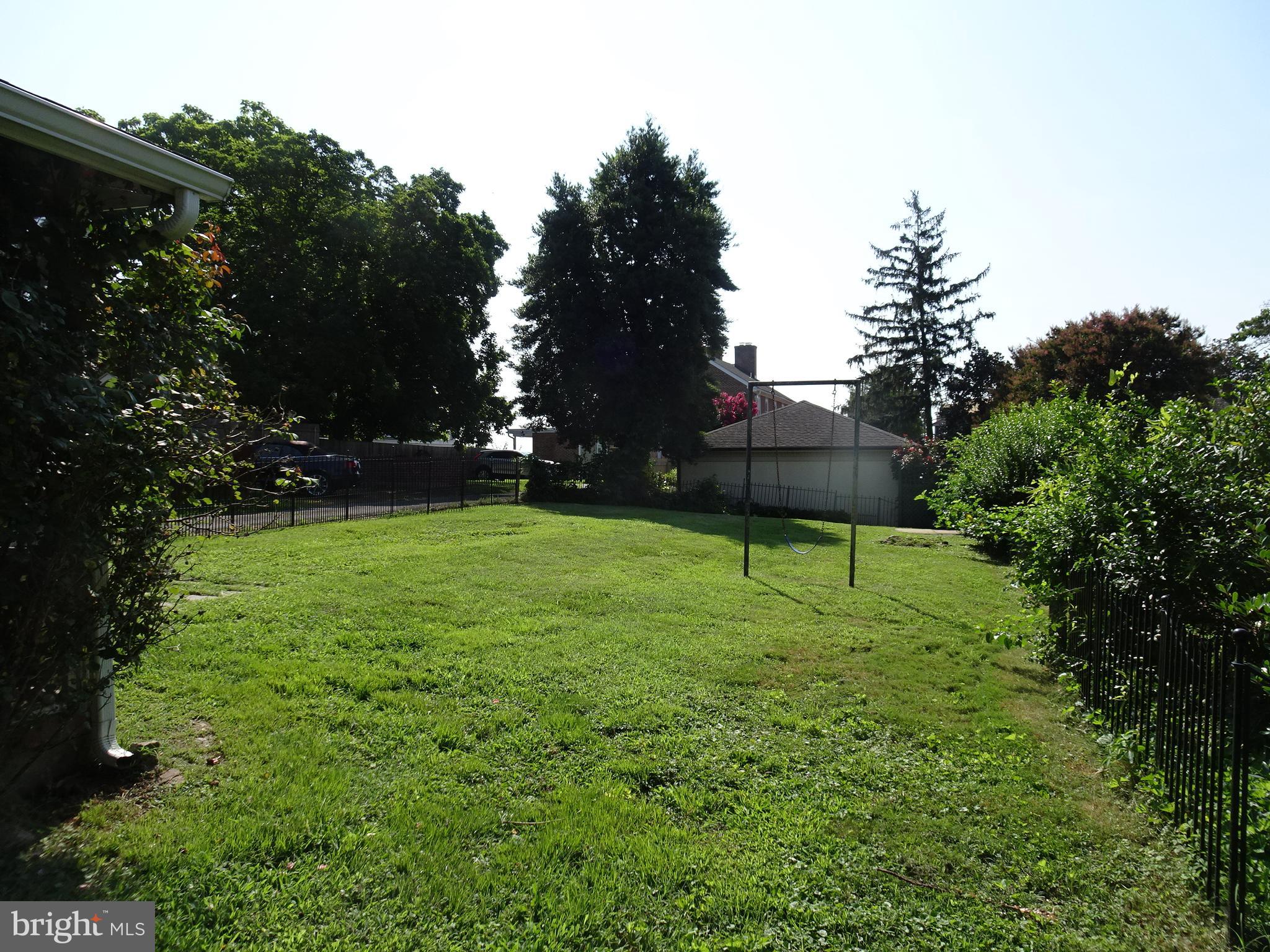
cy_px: 476
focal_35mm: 24
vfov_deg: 56.8
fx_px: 881
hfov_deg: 71.6
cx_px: 635
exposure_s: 1/800
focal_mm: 4.1
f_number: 3.5
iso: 80
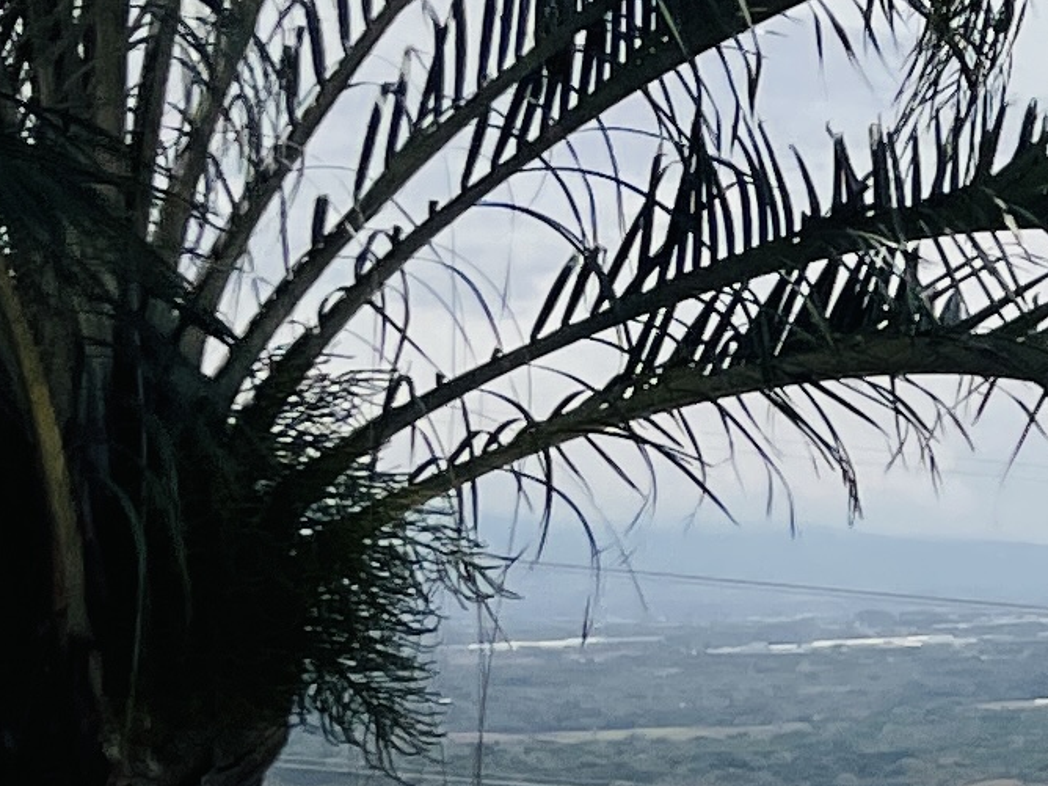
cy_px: 935
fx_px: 4753
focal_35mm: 157
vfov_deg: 9.3
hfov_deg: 10.2
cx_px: 2841
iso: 50
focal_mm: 4.2
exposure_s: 1/11905
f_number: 1.6
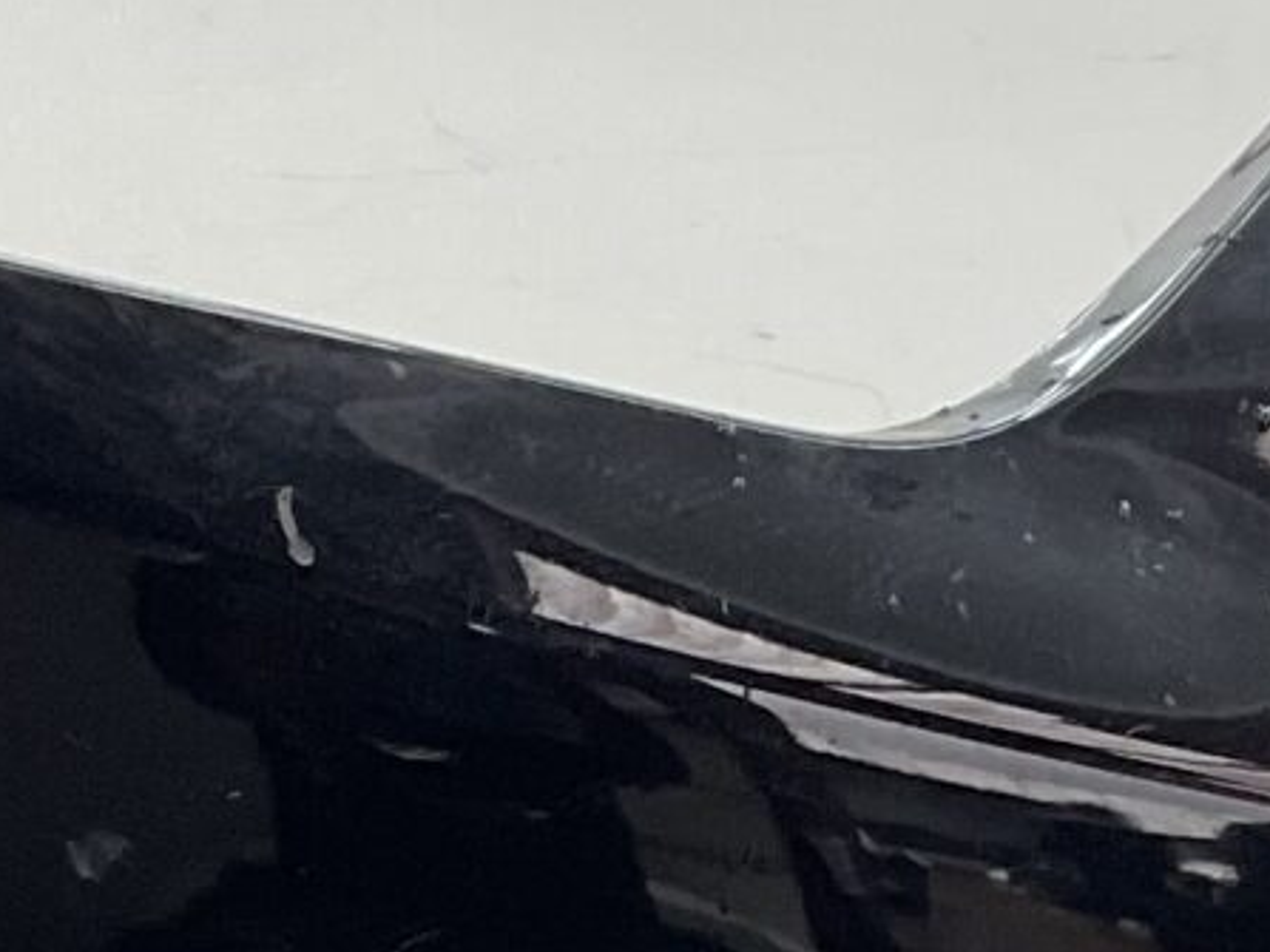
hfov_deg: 11.9
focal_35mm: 166
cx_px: 804
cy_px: 1091
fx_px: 6089
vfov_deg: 8.8
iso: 32
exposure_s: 1/120
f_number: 1.8
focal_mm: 3
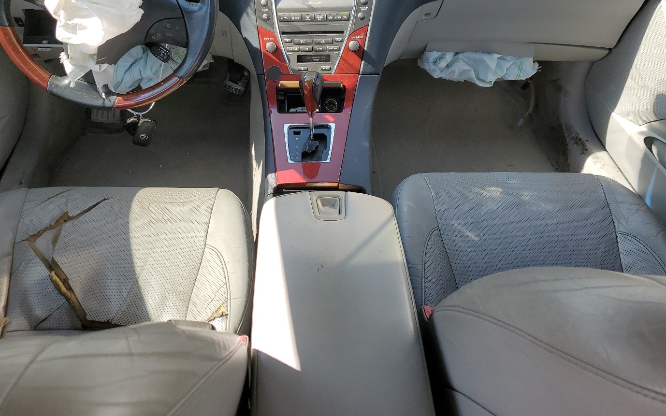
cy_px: 130
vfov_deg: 38.8
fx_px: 581
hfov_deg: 59.6
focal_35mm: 32
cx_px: 306
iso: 50
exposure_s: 1/714
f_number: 1.5
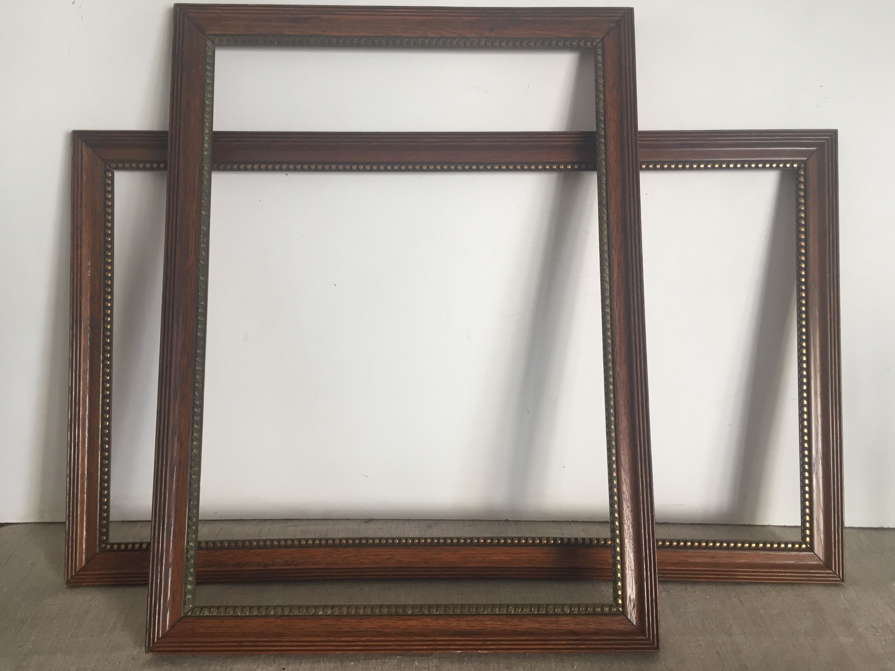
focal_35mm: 30
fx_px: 776
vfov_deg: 46.8
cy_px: 334
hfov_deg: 60.0
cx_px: 463
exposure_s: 1/33
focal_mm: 4.15
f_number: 2.2
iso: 32
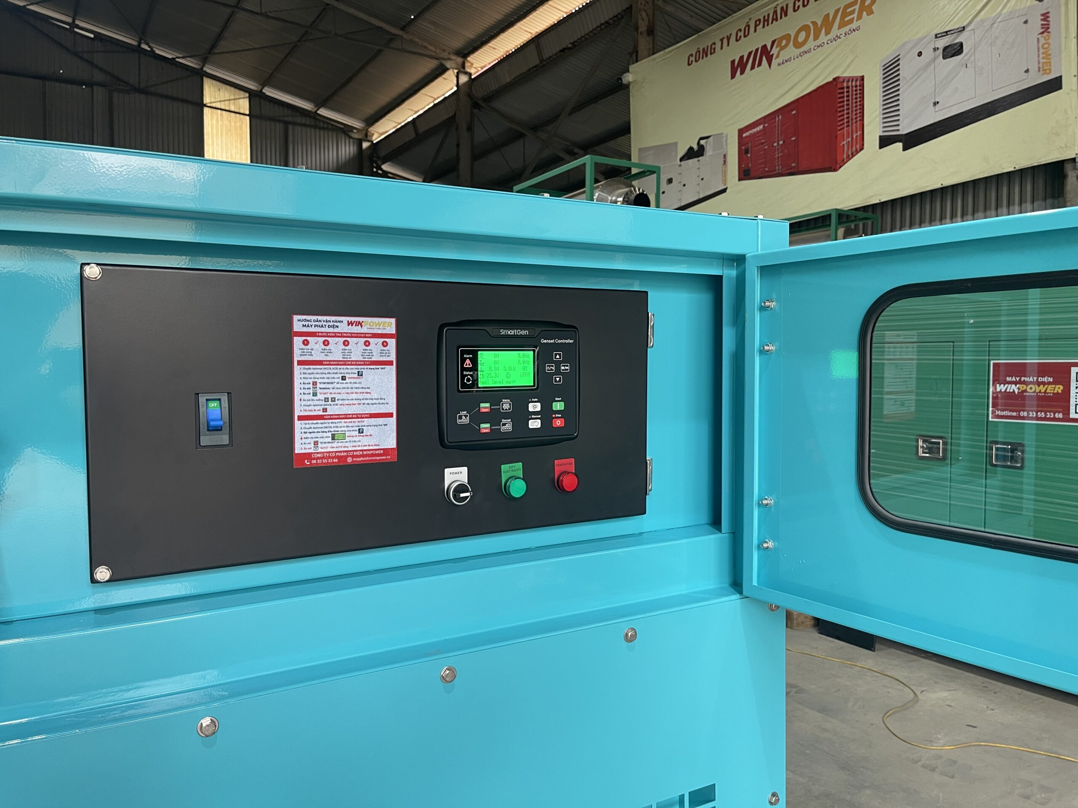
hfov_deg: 69.4
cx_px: 539
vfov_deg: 54.9
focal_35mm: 25
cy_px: 404
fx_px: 779
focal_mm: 5.1
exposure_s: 1/50
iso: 100
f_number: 1.6
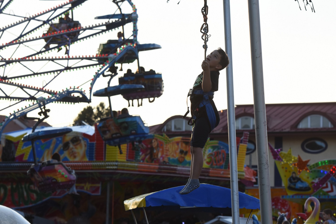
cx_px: 168
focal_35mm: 165
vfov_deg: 8.3
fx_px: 1540
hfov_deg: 12.5
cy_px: 112
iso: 500
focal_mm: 110
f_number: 6.3
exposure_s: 1/640
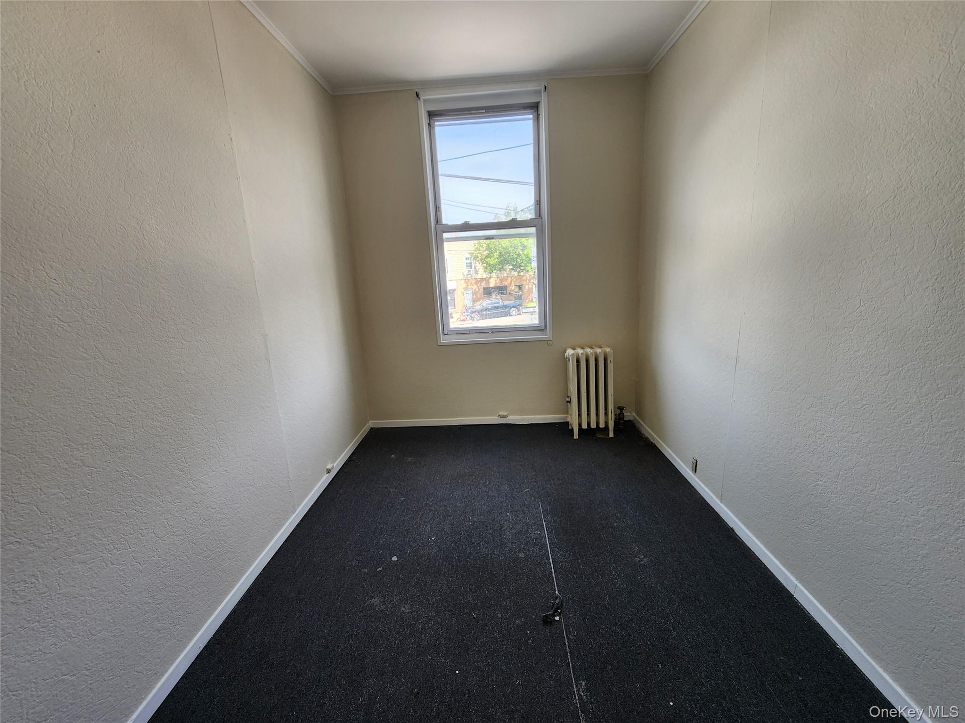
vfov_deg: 89.9
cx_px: 482
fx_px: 362
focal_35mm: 13
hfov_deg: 106.2
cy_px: 362
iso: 50
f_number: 2.2
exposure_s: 1/60
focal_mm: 2.2
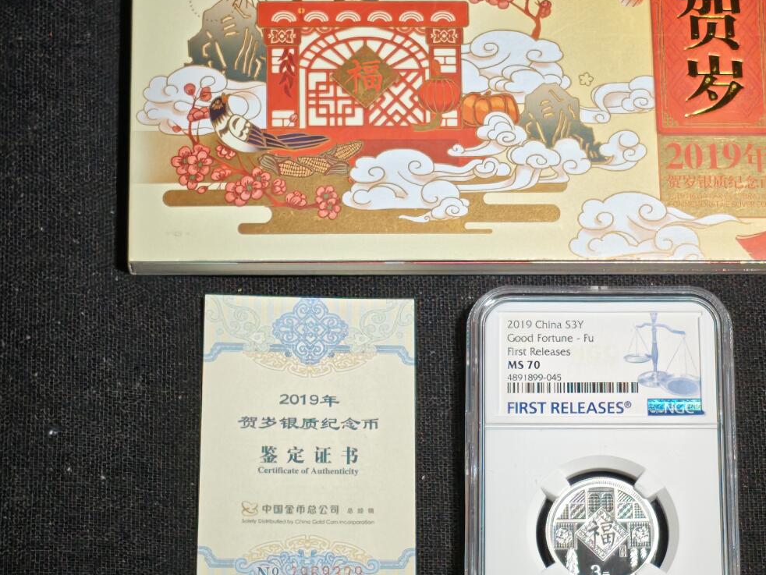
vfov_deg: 12.0
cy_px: 267
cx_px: 483
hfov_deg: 15.9
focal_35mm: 124
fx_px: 2745
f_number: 1.5
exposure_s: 1/411
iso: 50
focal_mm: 4.94
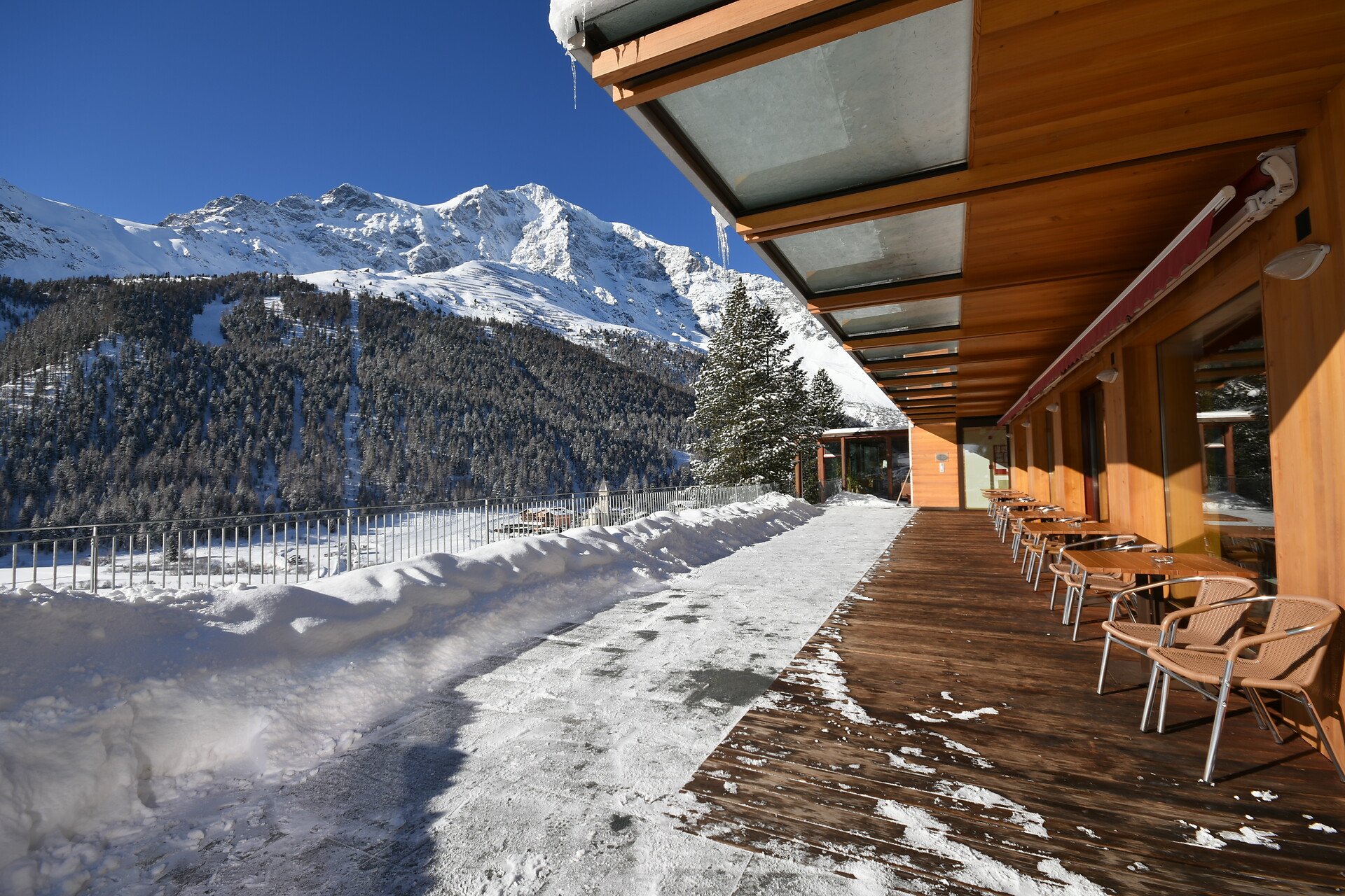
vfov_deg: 77.3
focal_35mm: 15
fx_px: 560
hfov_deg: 100.4
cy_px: 448
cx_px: 672
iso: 100
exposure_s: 1/320
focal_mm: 10
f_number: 9
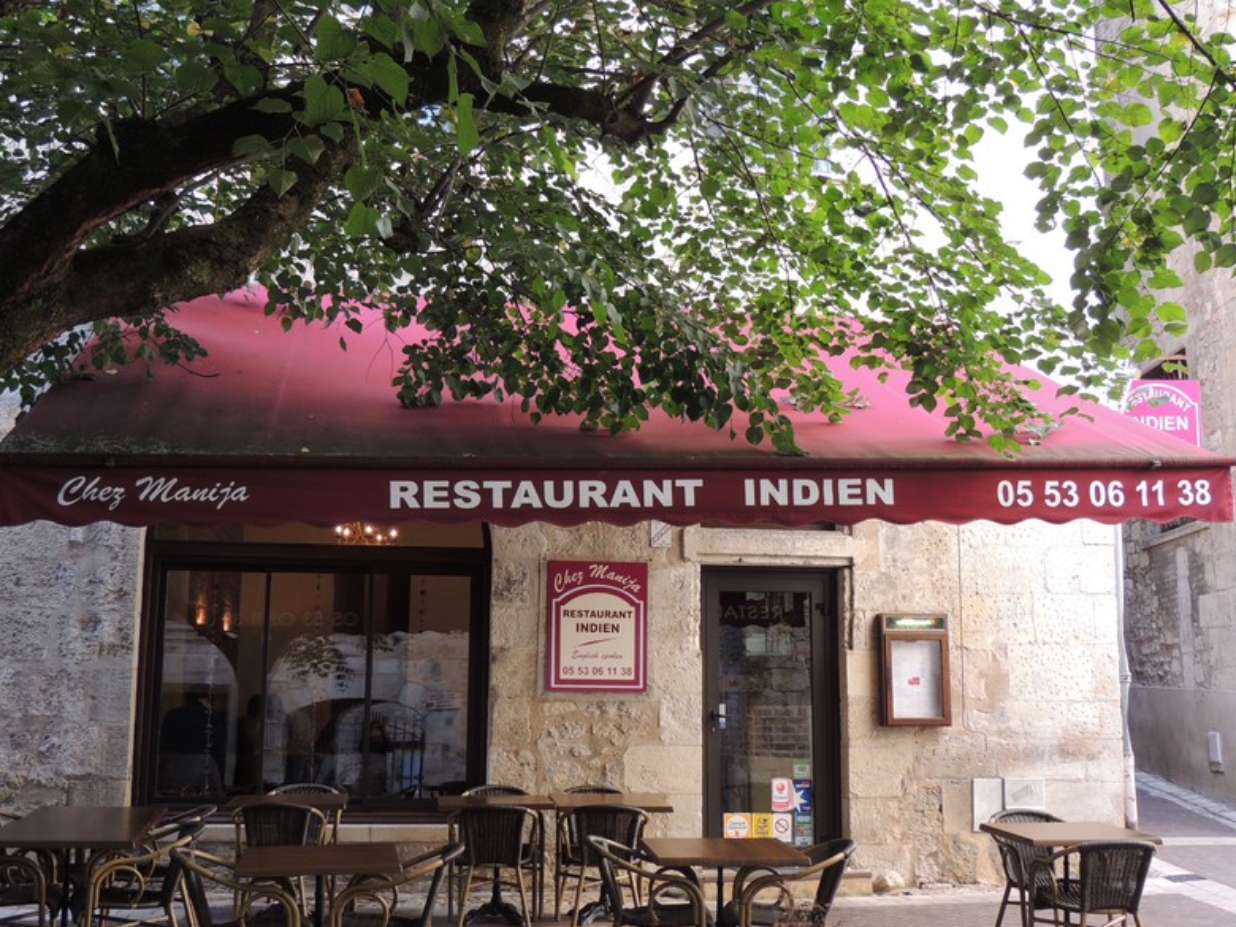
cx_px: 610
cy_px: 472
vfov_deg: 35.1
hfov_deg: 45.8
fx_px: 1464
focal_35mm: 41
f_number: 3.3
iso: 125
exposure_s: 1/50
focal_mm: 7.1
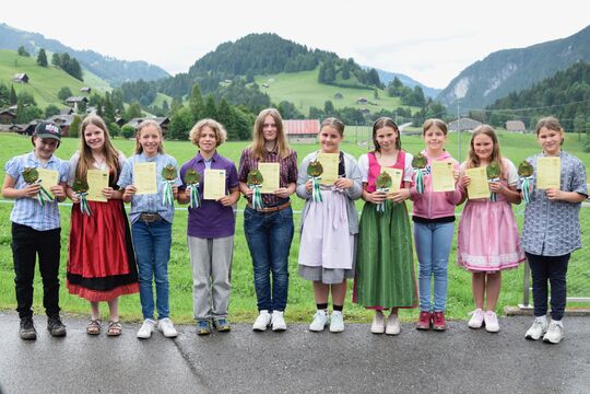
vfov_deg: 36.9
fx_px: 590
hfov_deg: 53.1
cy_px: 197
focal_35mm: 36
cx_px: 295
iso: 560
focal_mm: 24
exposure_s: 1/1000
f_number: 4
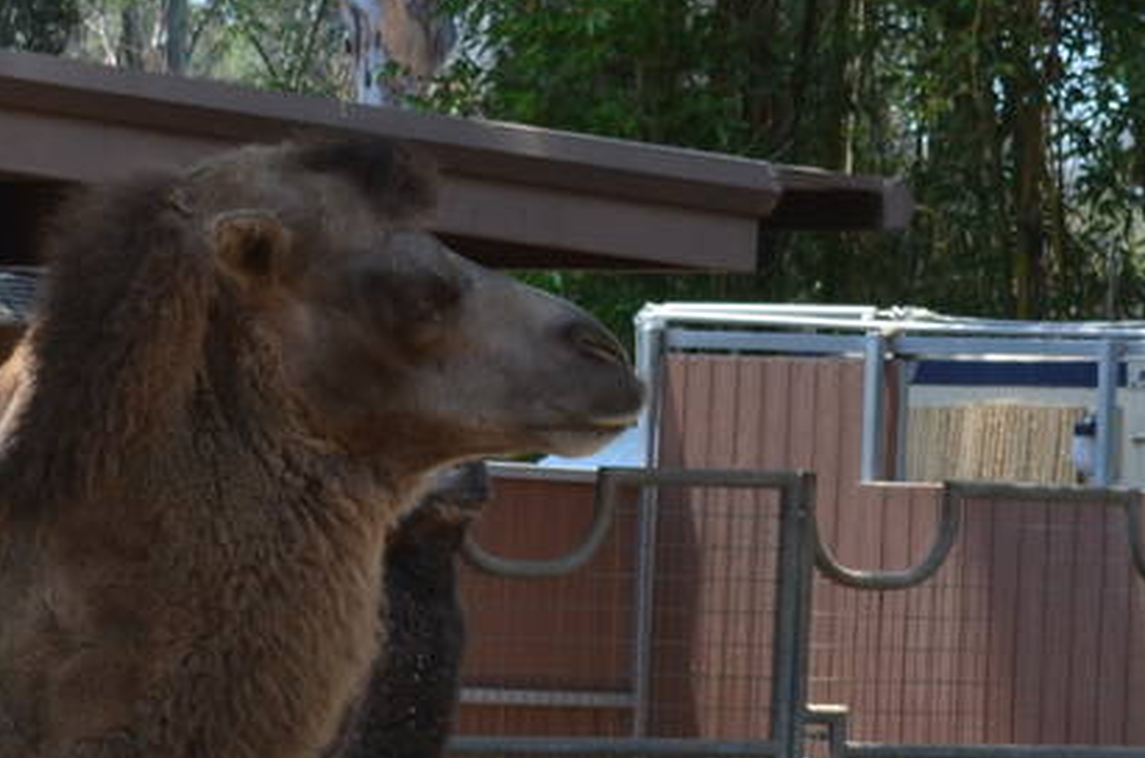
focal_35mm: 321
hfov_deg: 6.4
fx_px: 10184
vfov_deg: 4.3
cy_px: 527
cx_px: 237
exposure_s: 1/250
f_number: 8
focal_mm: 55
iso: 200
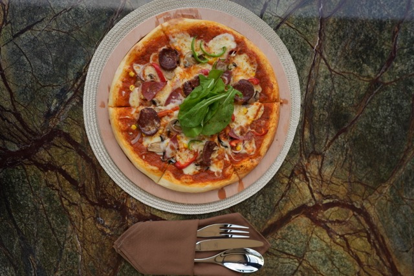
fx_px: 403
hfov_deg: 54.4
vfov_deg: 37.9
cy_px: 138
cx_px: 207
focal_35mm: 35
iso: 200
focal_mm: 35
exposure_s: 1/640
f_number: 2.8
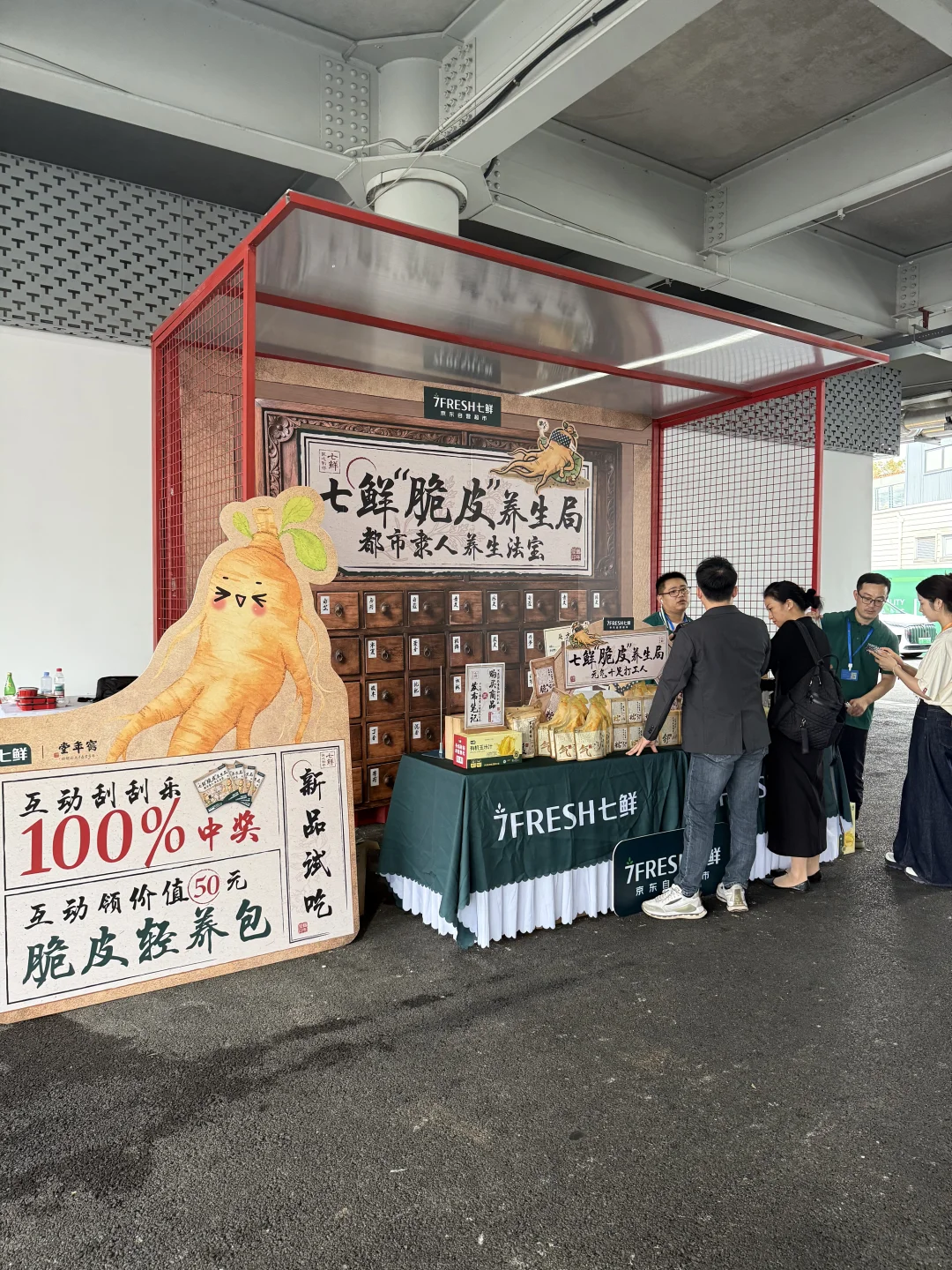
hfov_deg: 56.8
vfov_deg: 71.6
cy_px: 635
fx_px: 880
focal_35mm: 24
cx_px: 476
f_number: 1.78
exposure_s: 1/50
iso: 200
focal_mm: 6.76
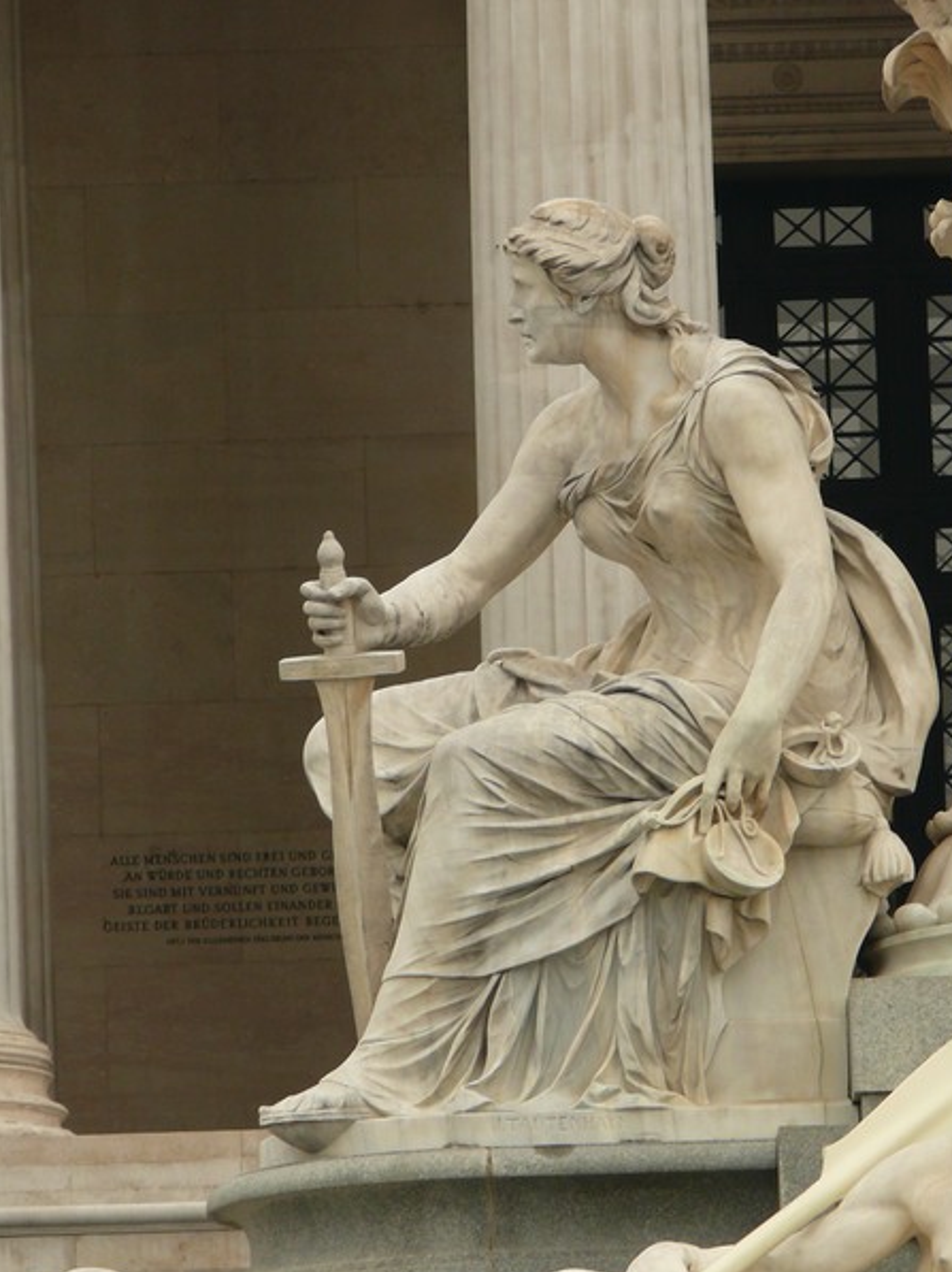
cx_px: 590
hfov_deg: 4.1
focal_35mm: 358
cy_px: 692
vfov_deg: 5.5
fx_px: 13142
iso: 100
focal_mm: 60.3
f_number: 4
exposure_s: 1/125
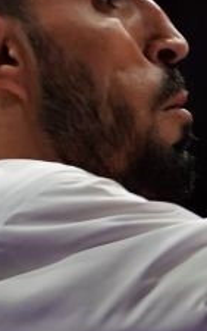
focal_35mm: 1458
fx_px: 13135
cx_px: 178
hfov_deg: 0.9
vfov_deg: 1.4
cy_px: 310
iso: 2000
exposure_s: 1/1000
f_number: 2.8
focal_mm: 179
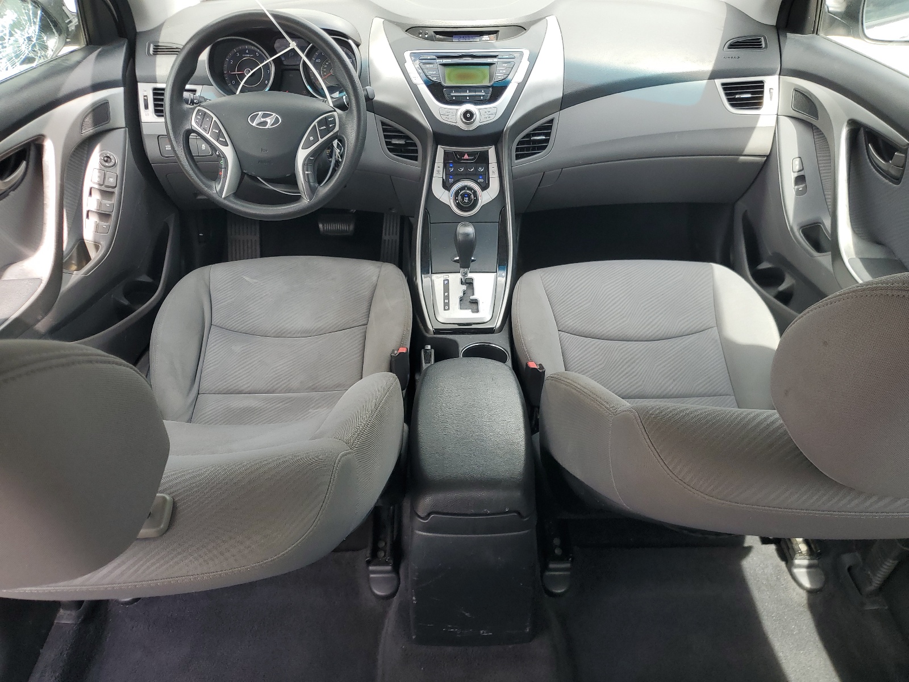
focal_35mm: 26
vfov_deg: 53.1
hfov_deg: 67.3
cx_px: 454
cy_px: 341
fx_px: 683
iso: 50
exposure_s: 1/256
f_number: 1.5
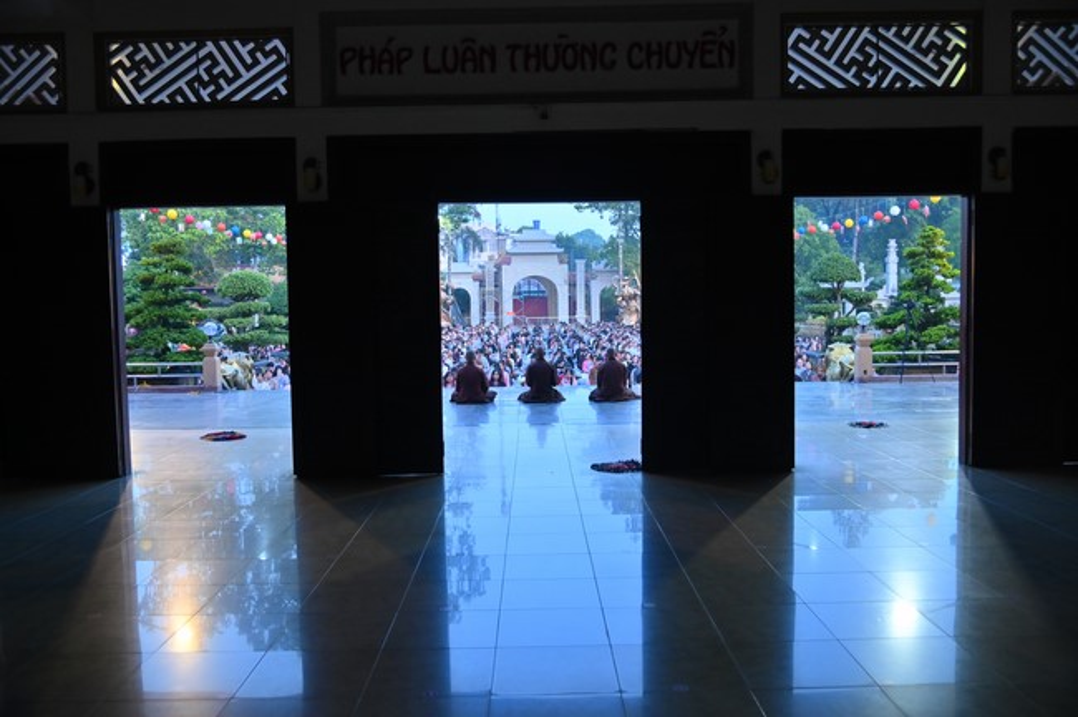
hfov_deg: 60.3
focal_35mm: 31
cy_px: 358
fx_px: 927
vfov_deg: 42.2
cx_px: 539
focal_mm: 31
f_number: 4.5
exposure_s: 1/100
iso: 1250
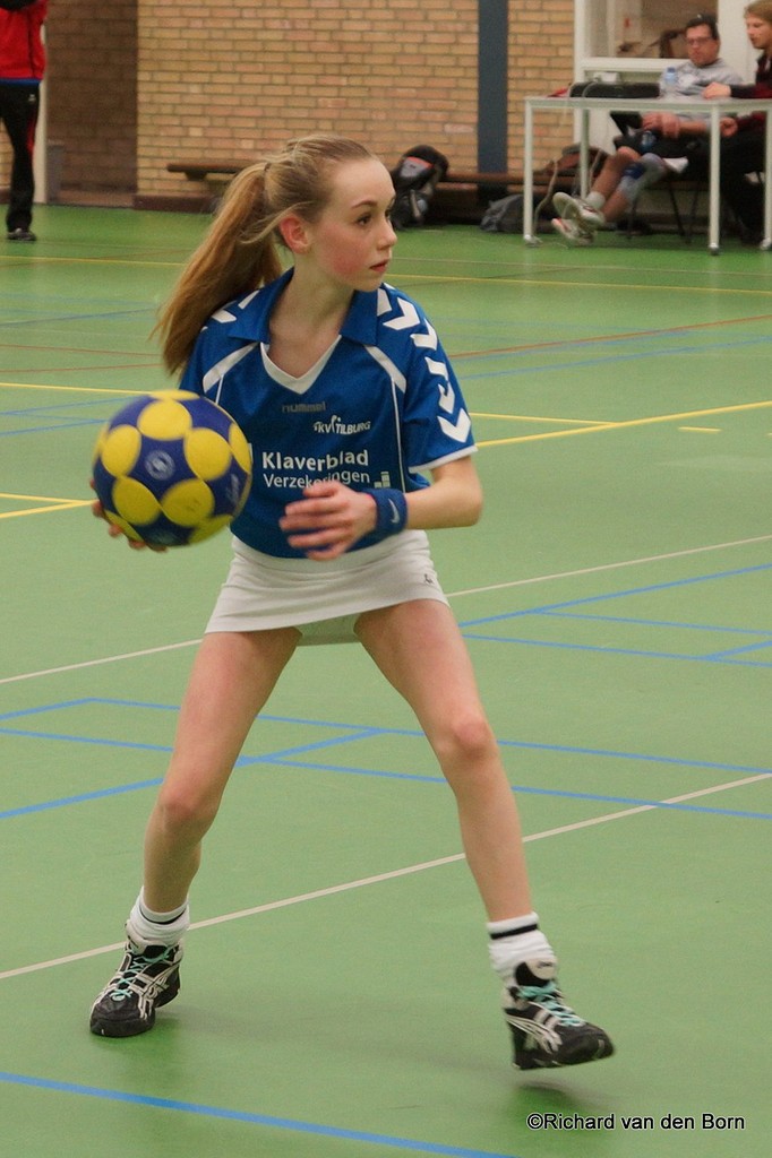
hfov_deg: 18.2
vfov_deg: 27.0
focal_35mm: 75
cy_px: 579
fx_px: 2414
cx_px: 386
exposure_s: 1/160
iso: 800
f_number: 3.2
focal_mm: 50
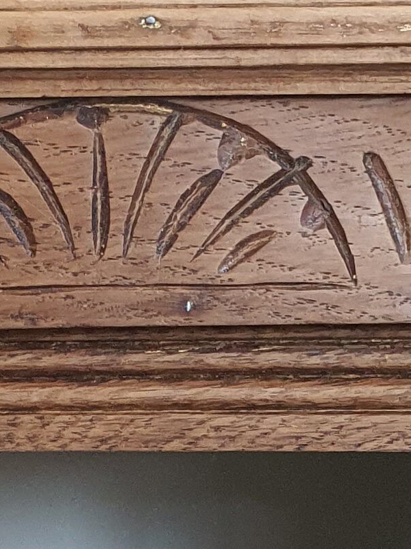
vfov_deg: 14.2
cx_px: -193
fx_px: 2074
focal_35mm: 131
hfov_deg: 10.9
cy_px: 778
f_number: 2.4
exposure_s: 1/50
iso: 250
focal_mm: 4.3
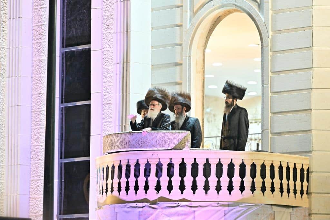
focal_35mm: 200
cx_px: 165
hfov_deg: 10.3
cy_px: 110
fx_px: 1833
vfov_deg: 6.9
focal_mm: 200
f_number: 2.8
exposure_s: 1/200
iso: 2000
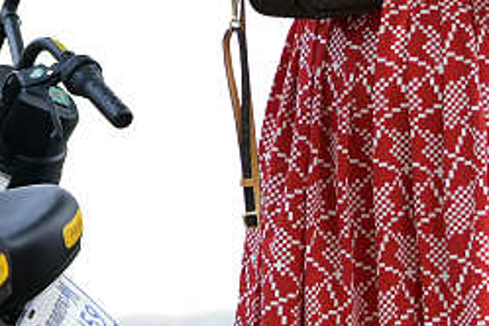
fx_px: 9834
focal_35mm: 724
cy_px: 45
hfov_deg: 2.8
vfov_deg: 1.9
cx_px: 12
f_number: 5
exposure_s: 1/160
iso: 100
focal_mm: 150
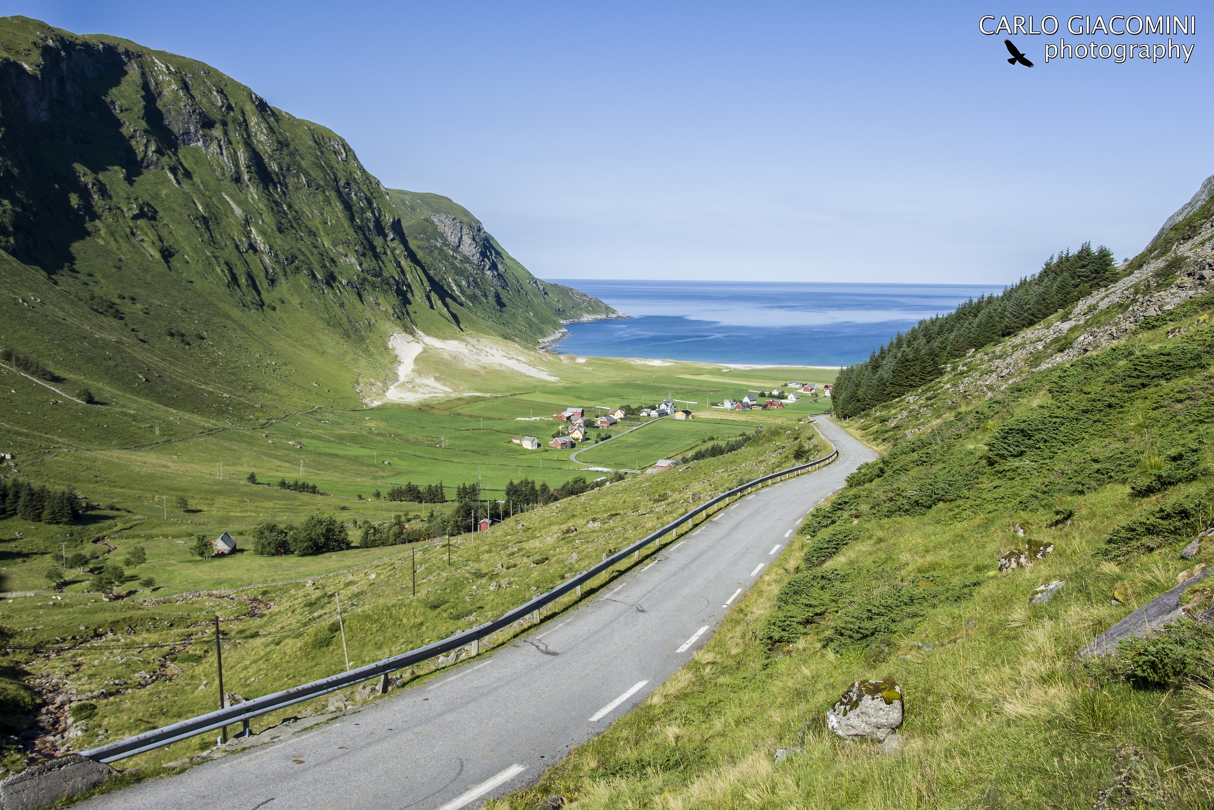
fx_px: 1214
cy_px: 405
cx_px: 607
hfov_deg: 53.1
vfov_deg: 36.9
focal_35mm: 36
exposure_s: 1/320
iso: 200
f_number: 10
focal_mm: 24
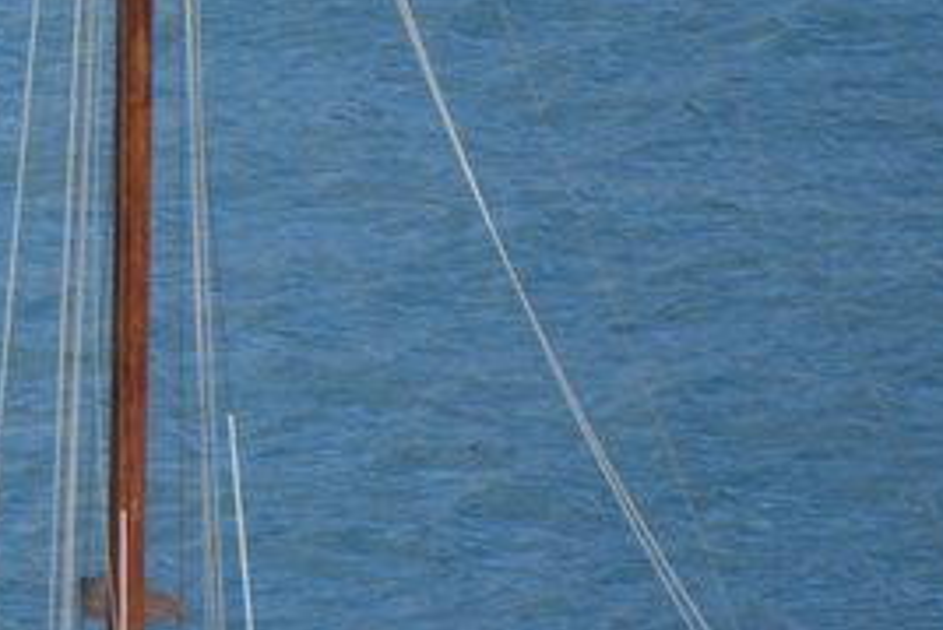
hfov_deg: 1.4
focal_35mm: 1434
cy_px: -4
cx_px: -475
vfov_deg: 1.0
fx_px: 37581
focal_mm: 300
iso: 140
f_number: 5.6
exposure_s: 1/640
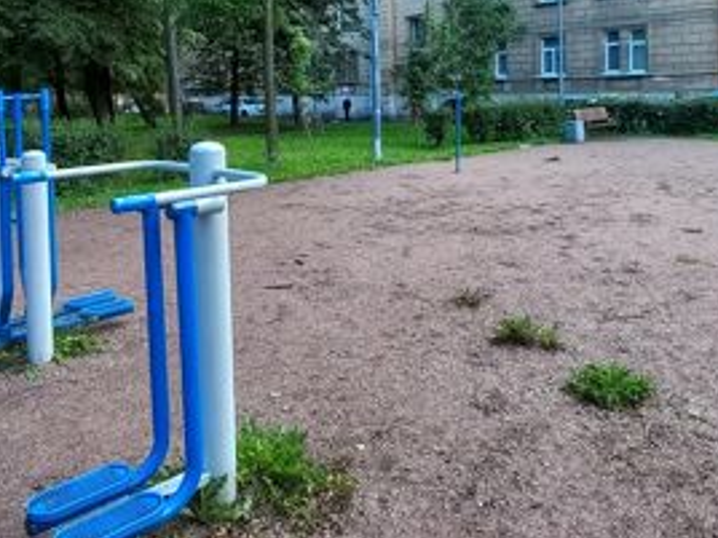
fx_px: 643
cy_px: 112
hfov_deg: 58.3
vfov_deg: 43.5
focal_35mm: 31
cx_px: 370
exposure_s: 1/100
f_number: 2.2
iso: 64
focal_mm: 1.42
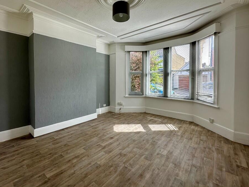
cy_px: 82
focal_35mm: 16
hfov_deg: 94.3
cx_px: 114
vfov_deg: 77.8
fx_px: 115
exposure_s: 1/197
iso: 40
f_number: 2.2
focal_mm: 2.22
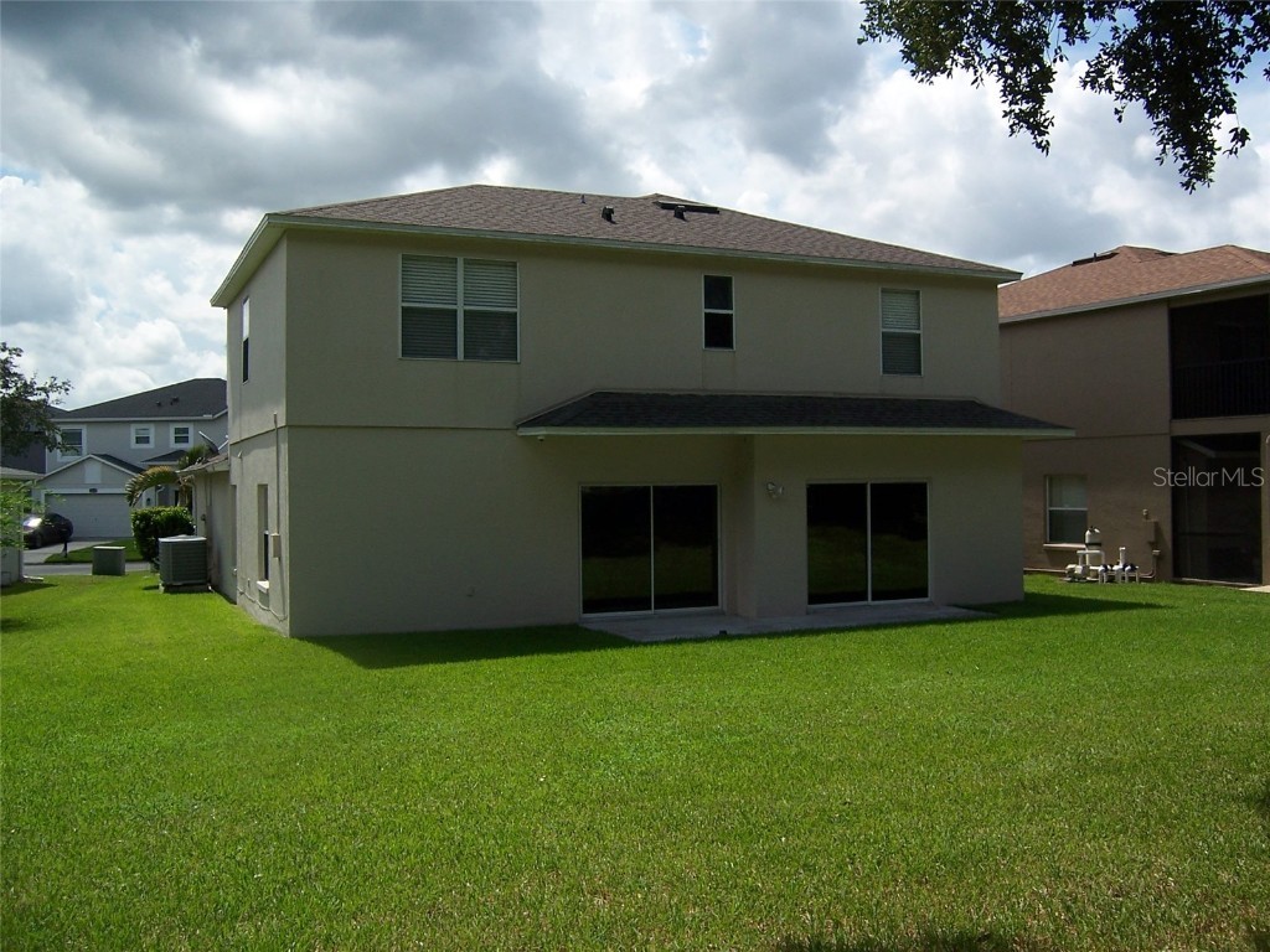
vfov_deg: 42.9
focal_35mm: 33
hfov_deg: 55.4
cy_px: 476
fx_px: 1211
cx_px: 635
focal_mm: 5.5
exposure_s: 1/750
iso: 80
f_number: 4
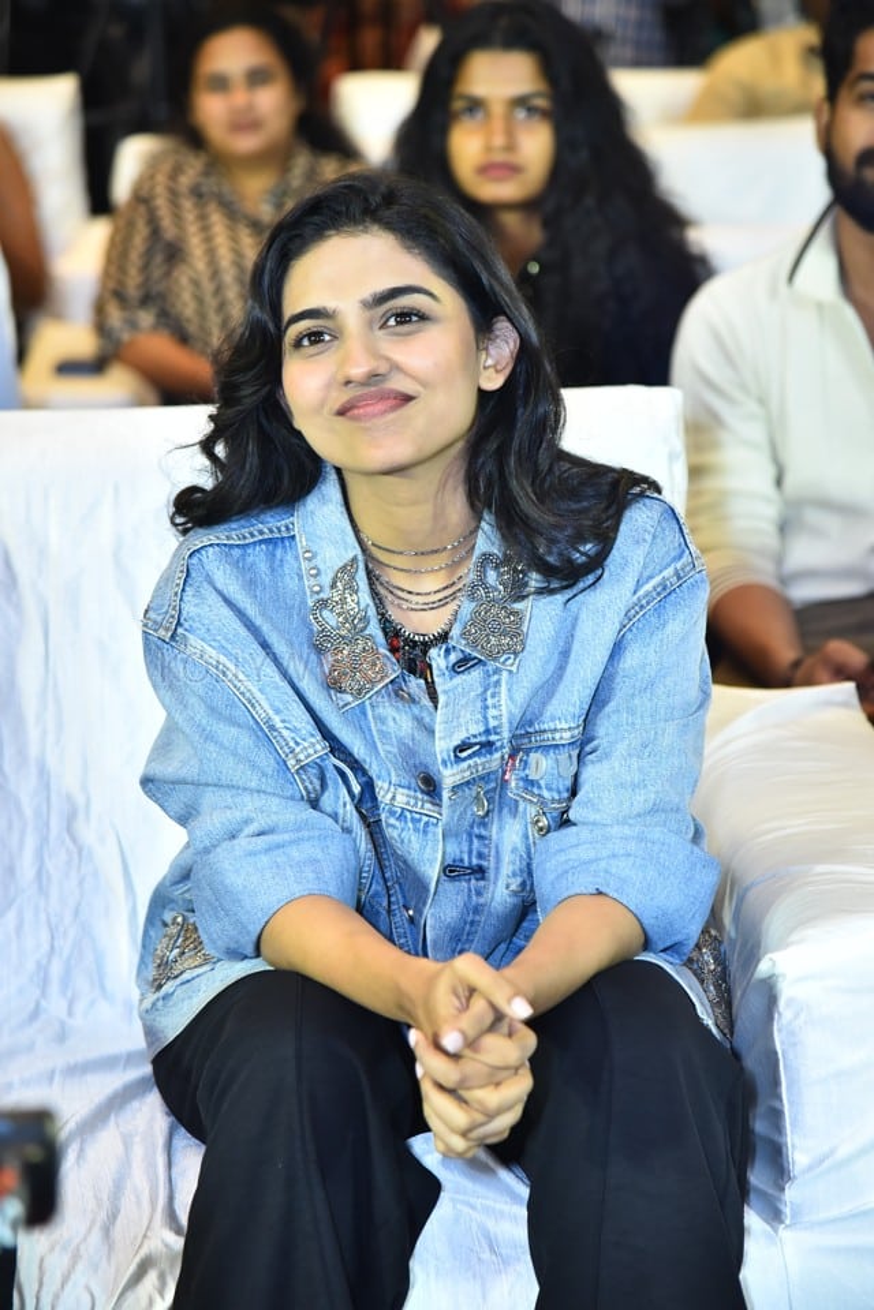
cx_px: 437
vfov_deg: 17.1
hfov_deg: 11.4
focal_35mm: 120
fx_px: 4370
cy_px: 655
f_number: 4
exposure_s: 1/125
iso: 2000
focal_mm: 120
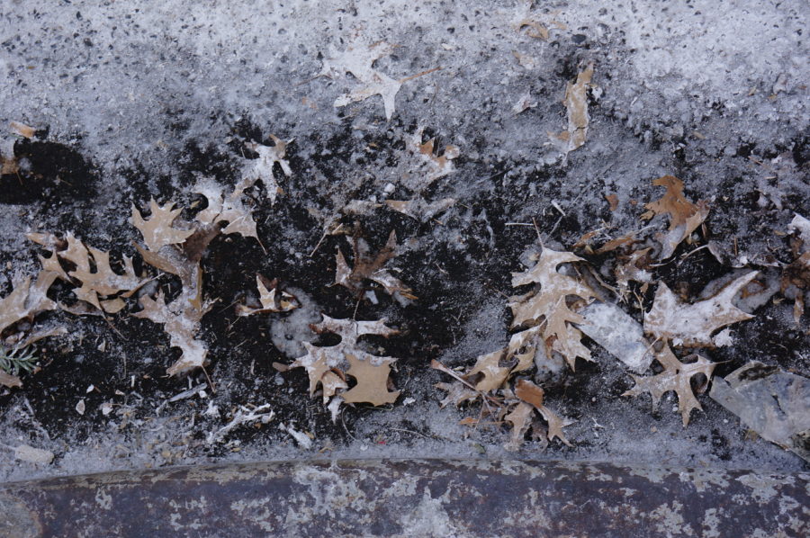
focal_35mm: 68
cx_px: 405
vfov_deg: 20.1
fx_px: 1517
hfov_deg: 29.9
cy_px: 269
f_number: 7.1
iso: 100
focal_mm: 45
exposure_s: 1/80
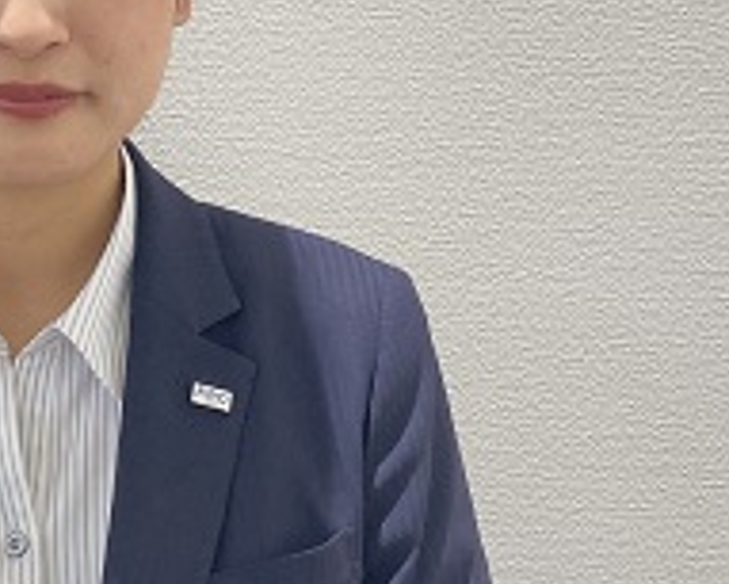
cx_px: 57
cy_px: 160
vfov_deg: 17.8
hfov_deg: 21.7
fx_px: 1856
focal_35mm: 86
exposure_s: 1/116
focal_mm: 3.99
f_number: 1.8
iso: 80
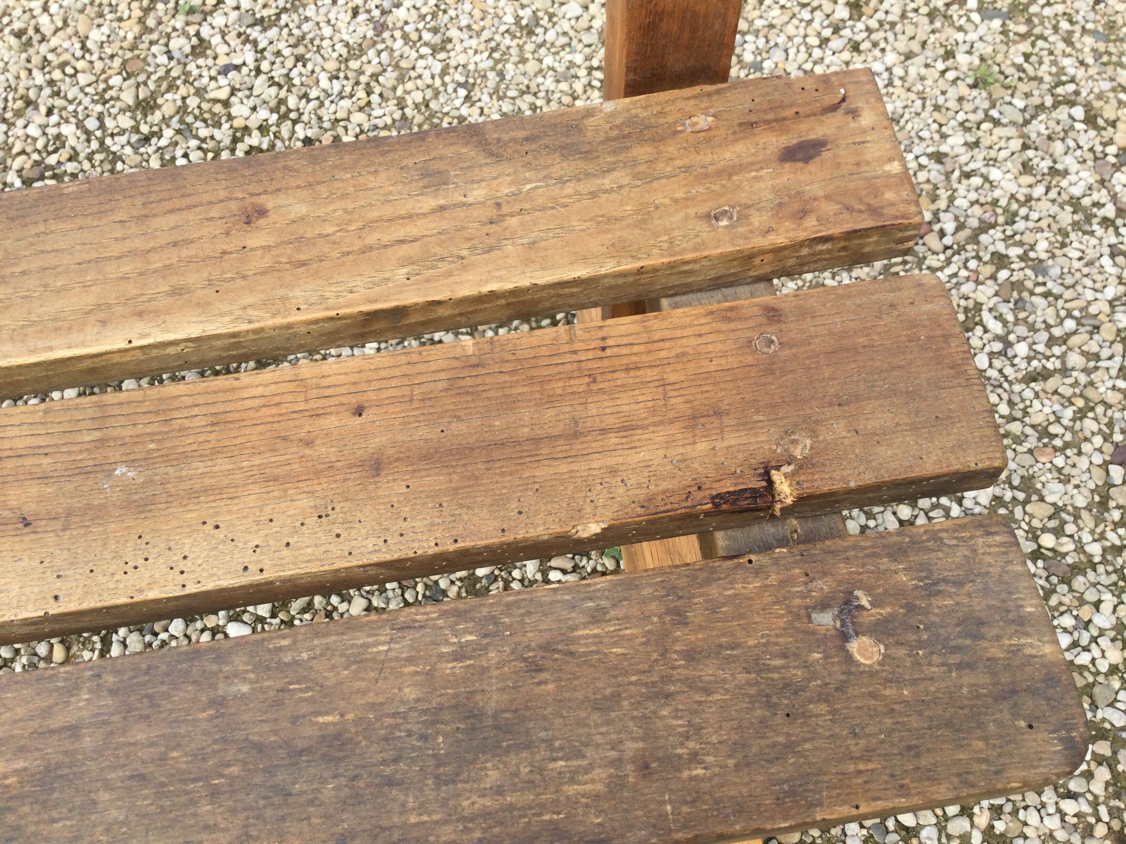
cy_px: 422
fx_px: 1008
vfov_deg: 45.4
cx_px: 563
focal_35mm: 31
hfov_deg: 58.4
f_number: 2.4
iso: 25
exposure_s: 1/586
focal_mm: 3.3
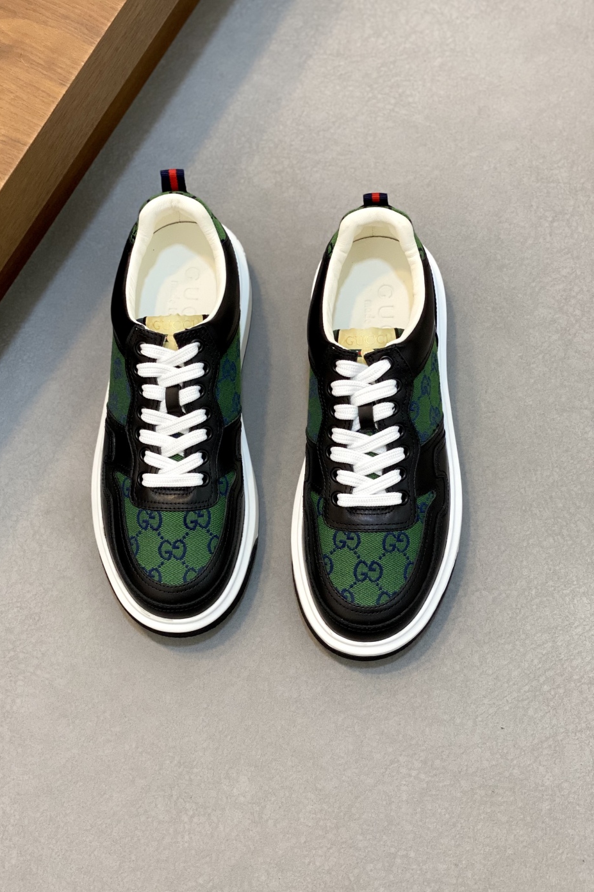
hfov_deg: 24.2
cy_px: 461
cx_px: 251
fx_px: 1386
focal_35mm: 56
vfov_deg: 35.6
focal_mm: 6
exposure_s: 1/100
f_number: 2
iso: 125
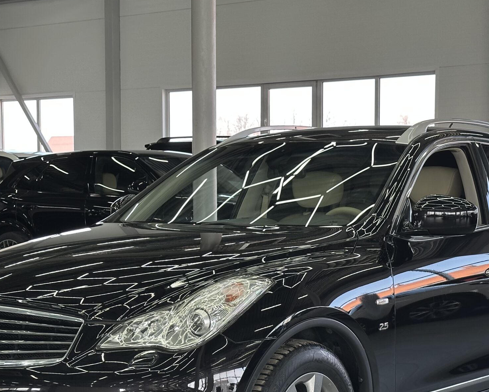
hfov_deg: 23.6
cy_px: 271
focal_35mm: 81
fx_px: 1172
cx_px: 249
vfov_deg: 18.9
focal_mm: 6.86
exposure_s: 1/172
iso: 80
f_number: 1.78
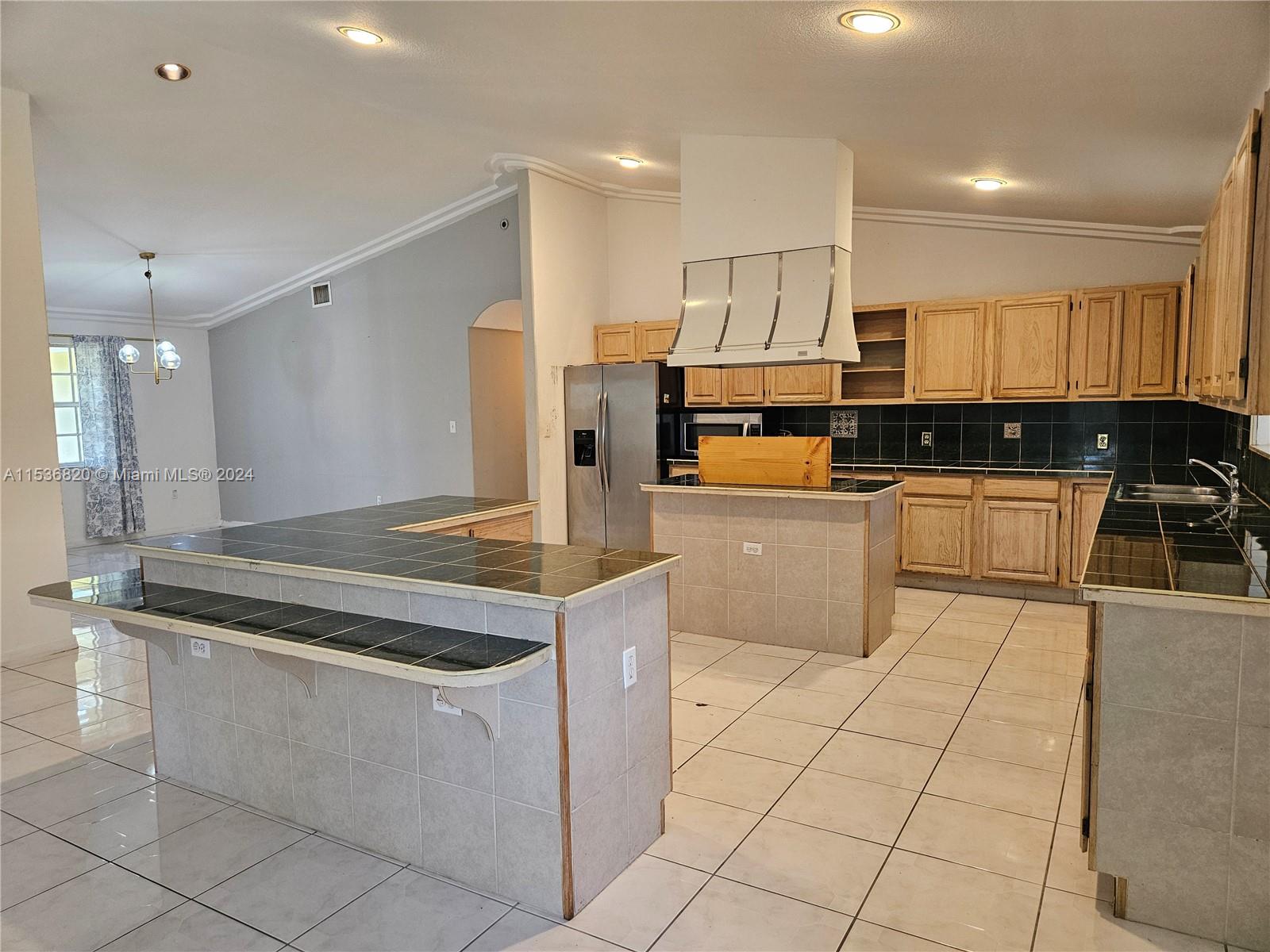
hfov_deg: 73.9
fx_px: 844
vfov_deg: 58.9
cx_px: 635
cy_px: 476
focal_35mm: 23
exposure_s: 1/120
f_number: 1.8
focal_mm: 5.4
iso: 250
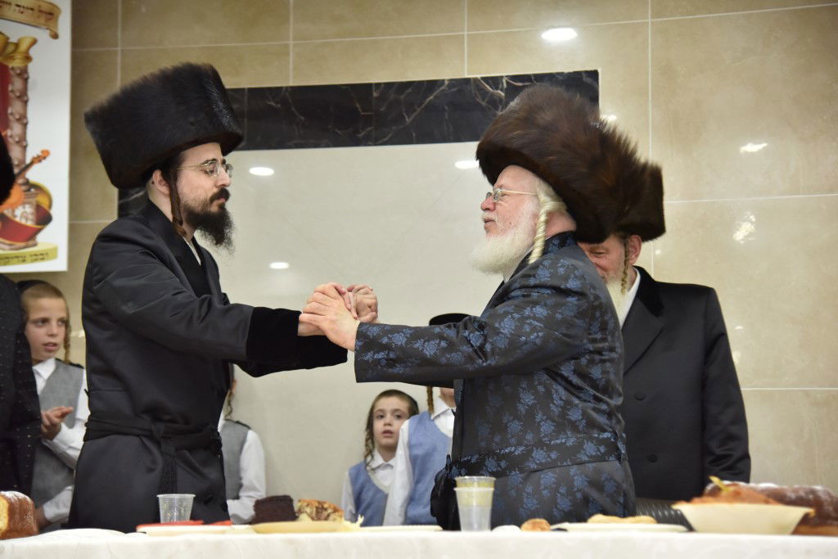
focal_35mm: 70
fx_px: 1630
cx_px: 419
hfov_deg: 28.8
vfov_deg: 19.5
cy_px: 280
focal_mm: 70
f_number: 4
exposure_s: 1/200
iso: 1250
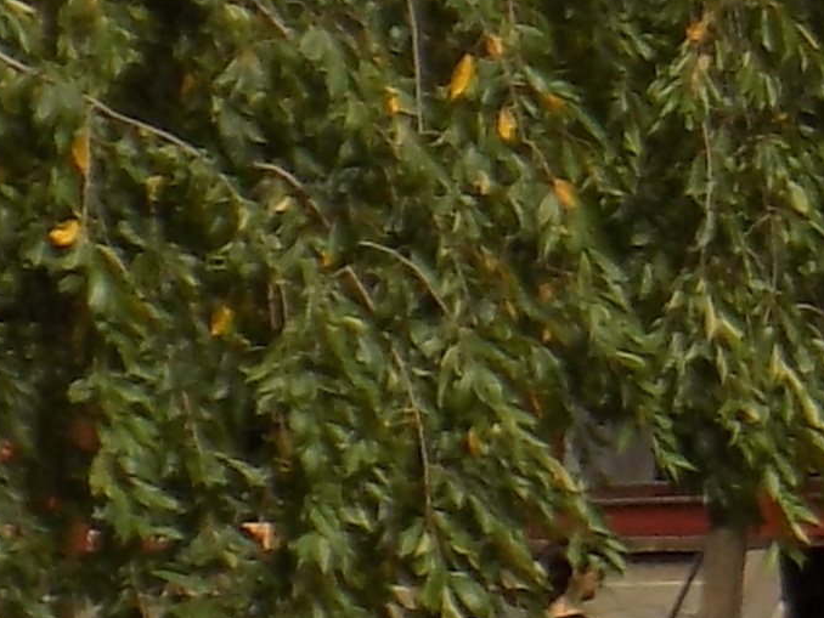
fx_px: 6691
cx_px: 1929
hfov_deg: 6.7
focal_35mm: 281
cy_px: -985
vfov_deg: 5.1
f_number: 3.5
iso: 80
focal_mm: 6.6
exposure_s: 1/500
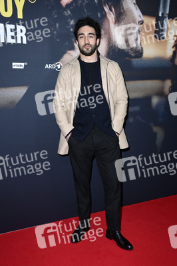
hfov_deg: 37.8
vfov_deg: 54.5
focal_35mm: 35
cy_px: 133
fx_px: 259
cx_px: 88
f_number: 5.6
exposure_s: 1/250
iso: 1000
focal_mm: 35
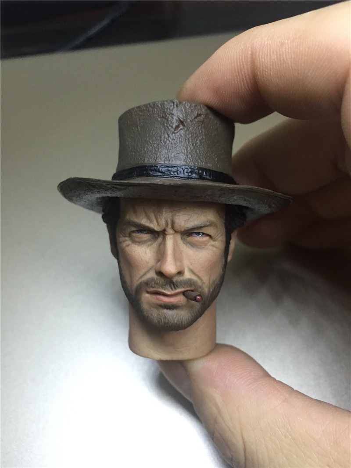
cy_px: 234
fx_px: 392
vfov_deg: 61.6
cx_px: 176
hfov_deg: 48.2
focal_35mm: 29
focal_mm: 4.15
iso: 250
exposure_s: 1/33
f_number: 2.2
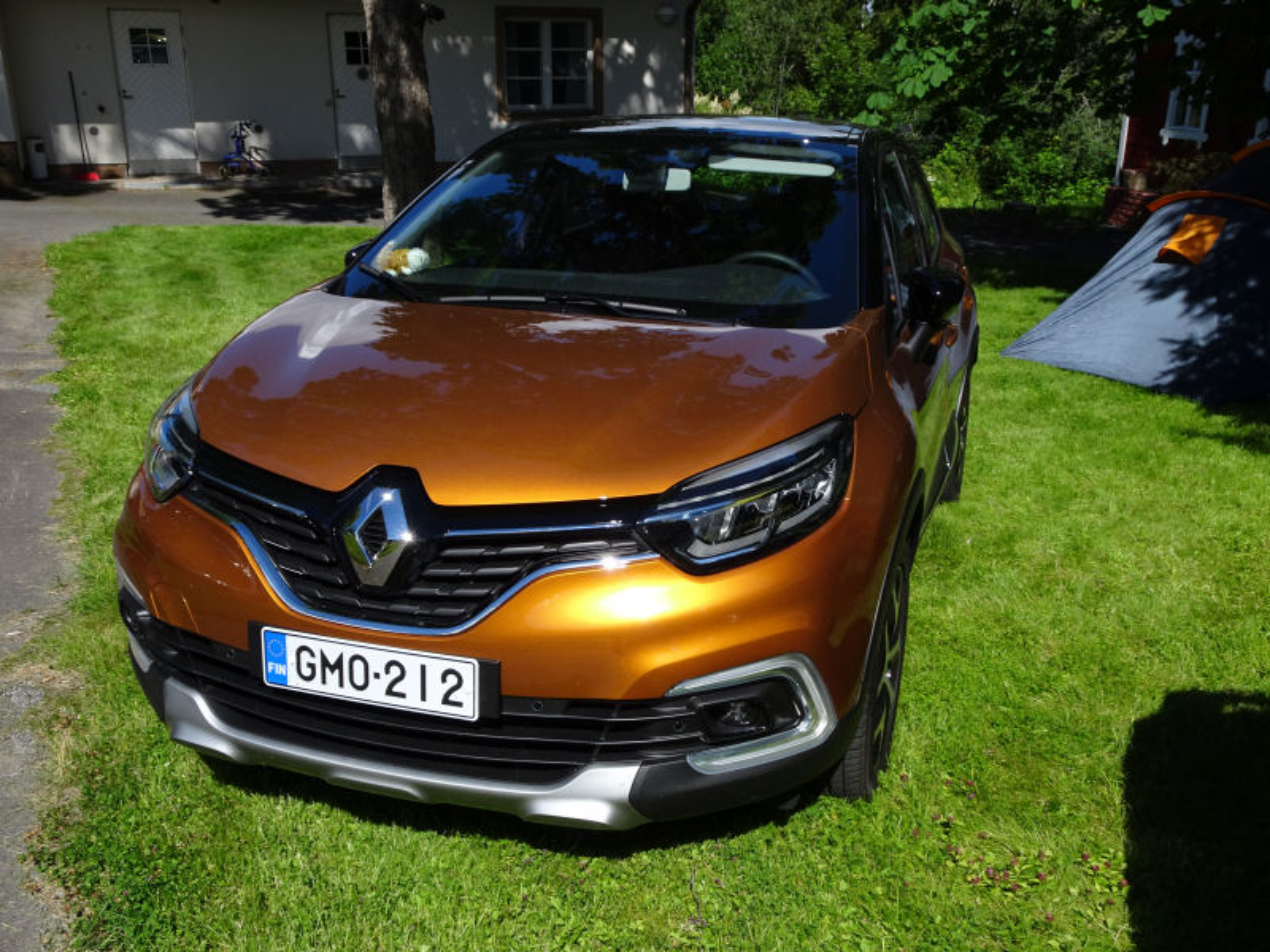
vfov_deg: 44.2
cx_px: 635
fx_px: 1174
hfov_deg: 56.8
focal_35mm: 32
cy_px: 476
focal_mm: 5.43
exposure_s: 1/800
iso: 80
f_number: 4
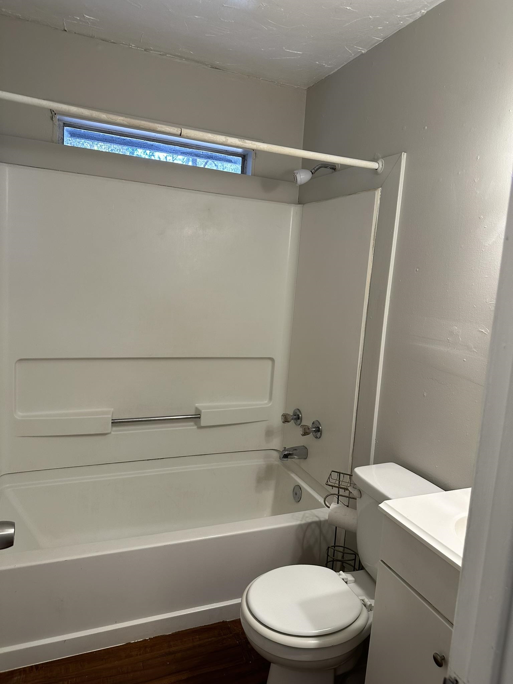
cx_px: 256
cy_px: 342
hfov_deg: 56.8
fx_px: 474
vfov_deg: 71.6
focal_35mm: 24
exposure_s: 1/120
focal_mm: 6.86
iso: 160
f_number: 1.78
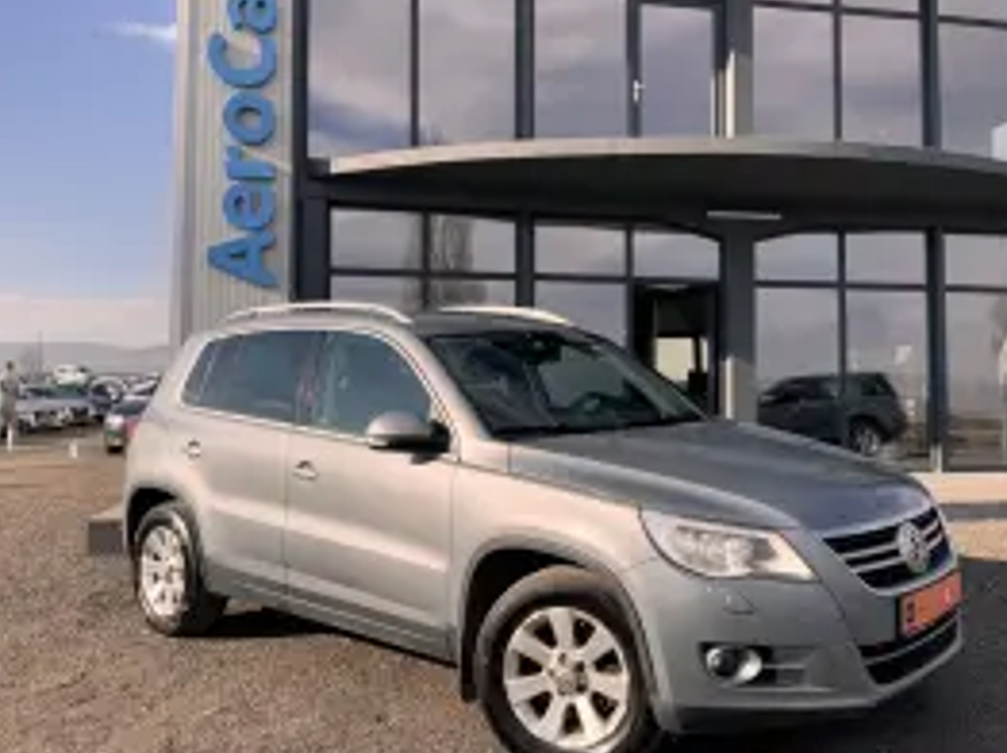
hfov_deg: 55.3
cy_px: 342
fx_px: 959
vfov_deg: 42.8
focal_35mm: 33
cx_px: 553
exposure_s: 1/2833
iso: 80
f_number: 1.78
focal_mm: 6.76
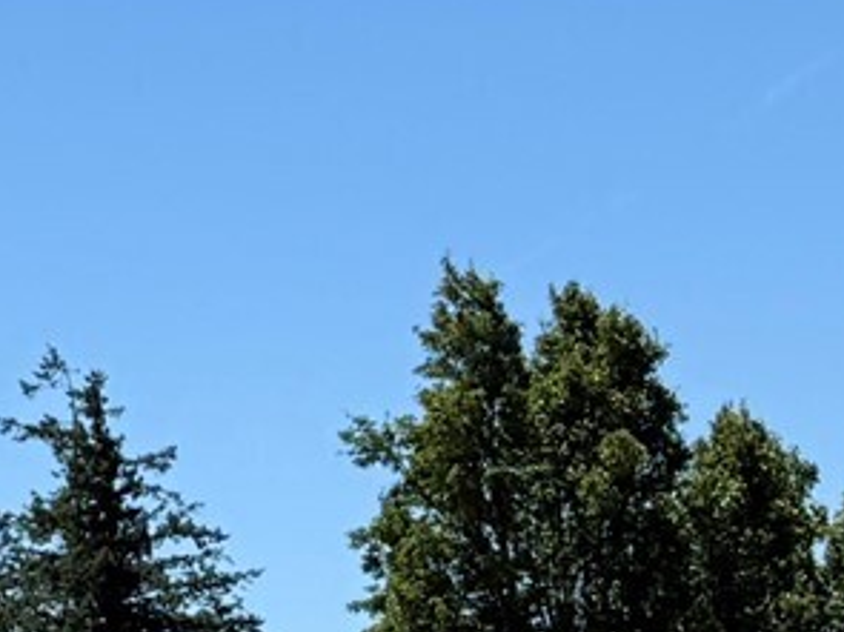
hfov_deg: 9.3
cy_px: 761
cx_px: -1219
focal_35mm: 190
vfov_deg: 7.7
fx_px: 4631
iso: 80
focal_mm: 6.76
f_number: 1.78
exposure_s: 1/5714
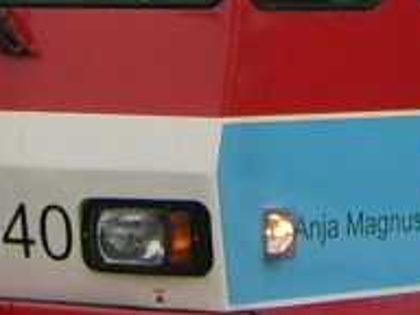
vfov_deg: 7.0
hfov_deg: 9.5
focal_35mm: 208
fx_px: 2524
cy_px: -135
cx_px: 371
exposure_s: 1/192
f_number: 2.8
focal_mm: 5.95
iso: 50
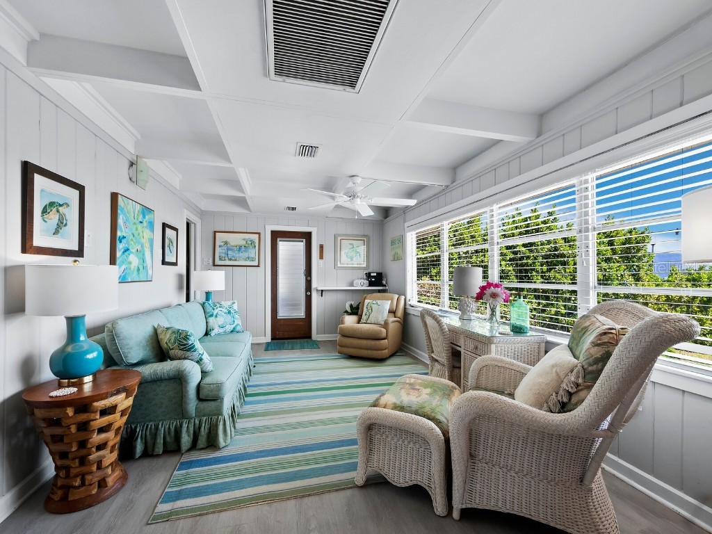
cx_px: 356
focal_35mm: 14
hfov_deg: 102.1
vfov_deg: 85.7
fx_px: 288
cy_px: 267
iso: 400
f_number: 10
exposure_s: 1/10
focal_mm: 7
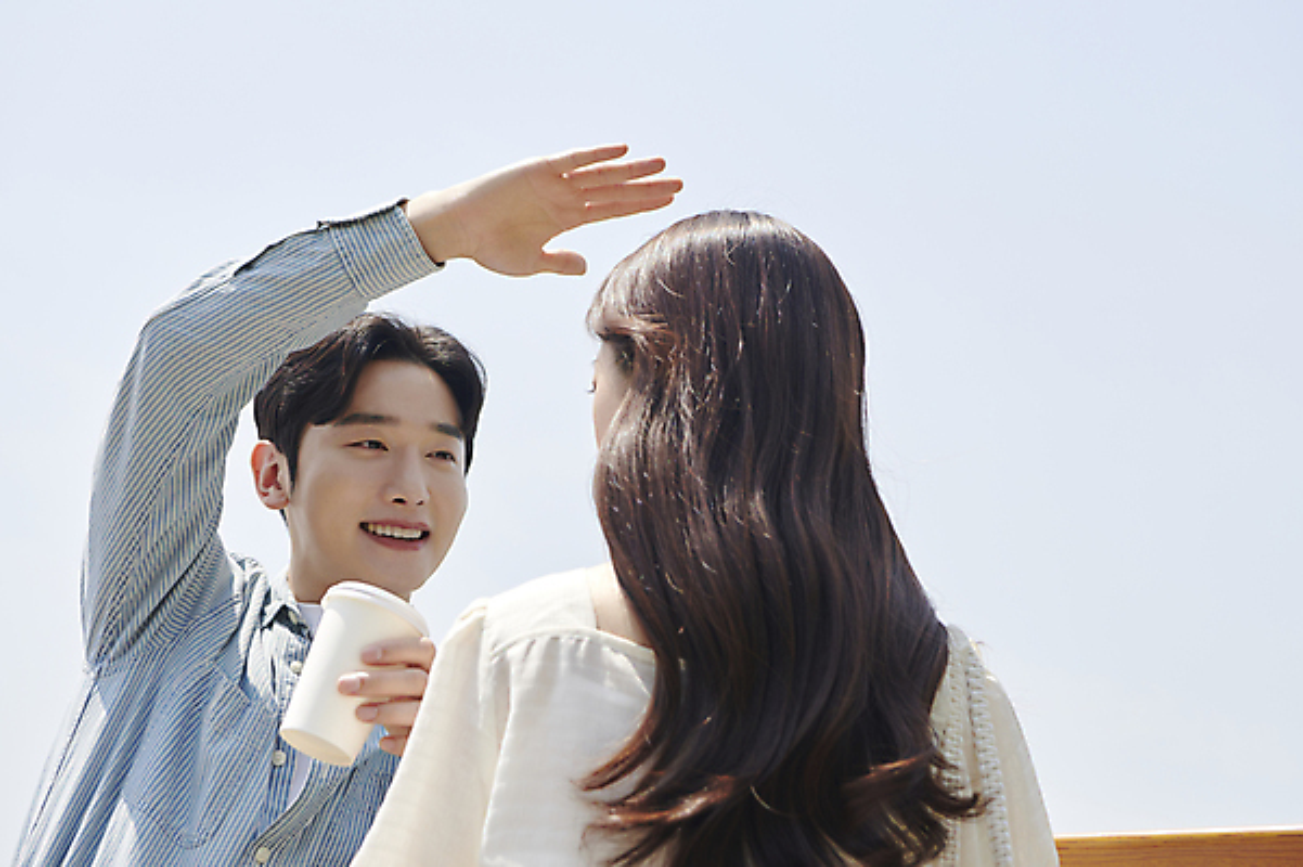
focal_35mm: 62
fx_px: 2243
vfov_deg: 21.9
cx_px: 652
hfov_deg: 32.4
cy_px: 434
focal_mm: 52
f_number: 5.6
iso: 160
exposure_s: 1/500
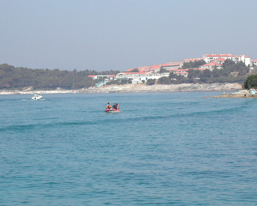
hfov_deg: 16.0
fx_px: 913
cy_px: 102
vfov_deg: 12.9
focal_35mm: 120
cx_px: 128
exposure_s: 1/525
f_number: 4.9
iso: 100
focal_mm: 24
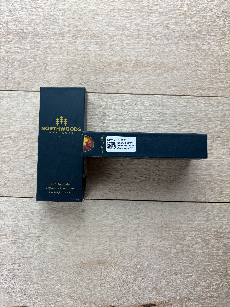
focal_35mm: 26
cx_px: 115
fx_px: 230
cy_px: 154
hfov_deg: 53.1
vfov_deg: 67.3
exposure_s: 1/206
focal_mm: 5.96
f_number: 1.6
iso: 40
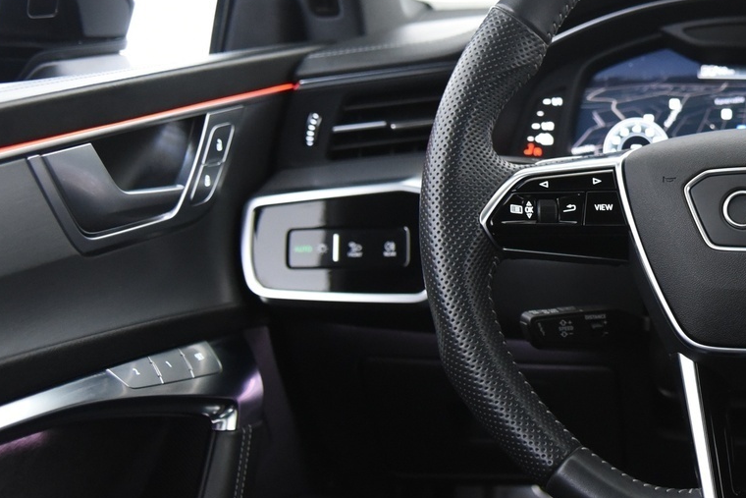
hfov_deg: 28.2
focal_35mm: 66
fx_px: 1368
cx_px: 783
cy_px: 170
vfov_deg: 20.6
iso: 4000
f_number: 4
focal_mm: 31
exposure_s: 1/20
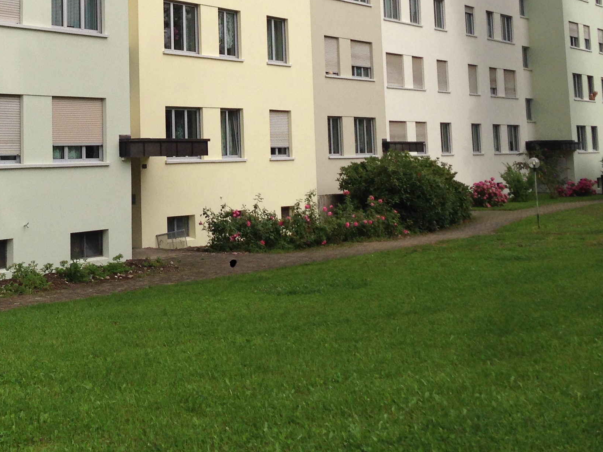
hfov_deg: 28.8
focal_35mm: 66
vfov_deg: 21.5
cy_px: 3
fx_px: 1150
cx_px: 127
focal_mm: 4.12
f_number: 2.4
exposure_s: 1/1642
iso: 50
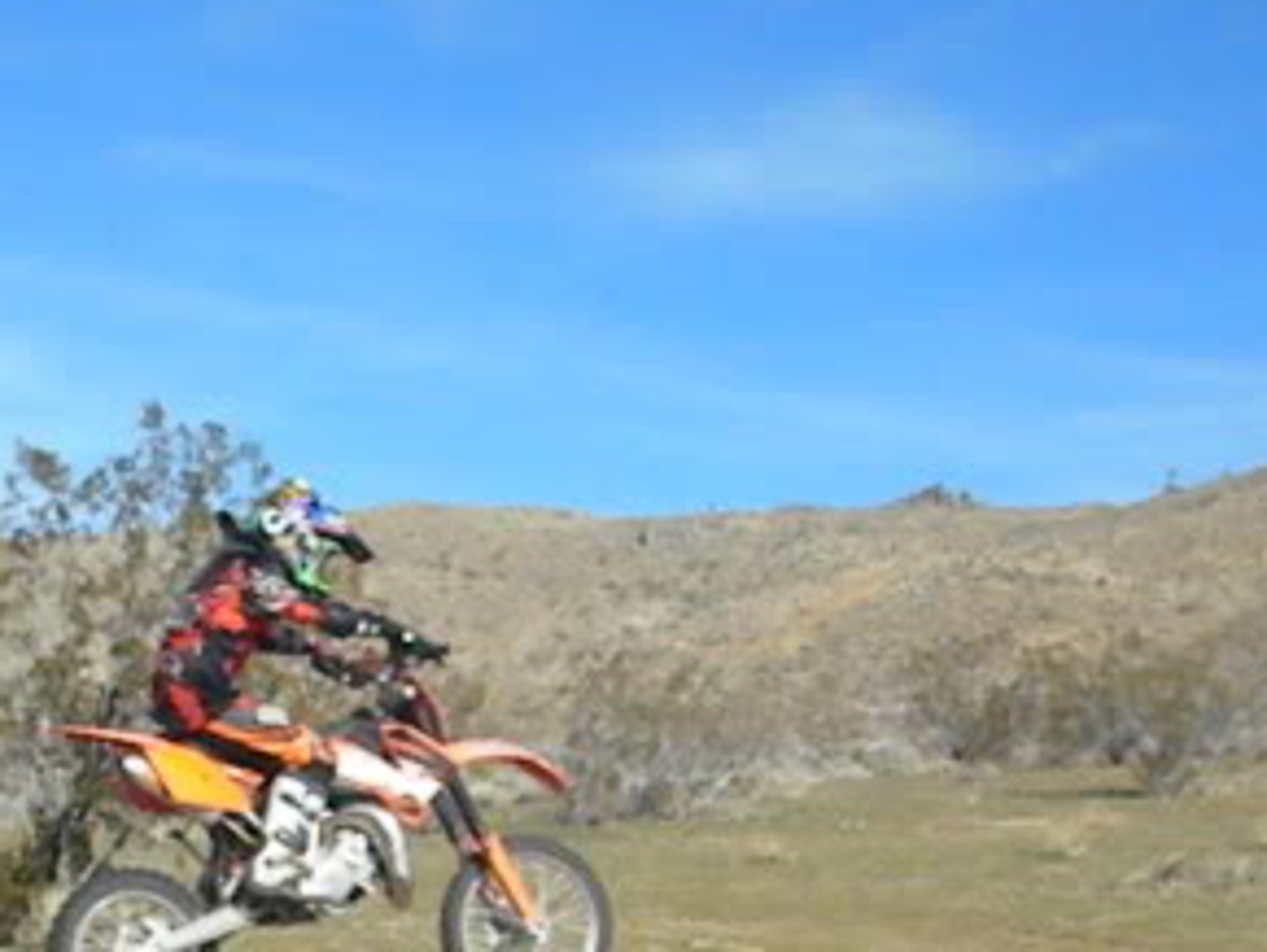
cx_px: 450
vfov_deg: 14.3
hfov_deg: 19.2
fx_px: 3736
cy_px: 969
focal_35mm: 102
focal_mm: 6.6
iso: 640
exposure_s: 1/1147
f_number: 10
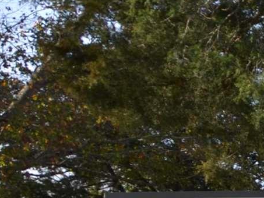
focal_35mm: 195
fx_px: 1488
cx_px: 828
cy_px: 371
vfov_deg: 7.4
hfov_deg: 8.3
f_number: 6.3
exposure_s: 1/250
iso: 100
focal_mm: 20
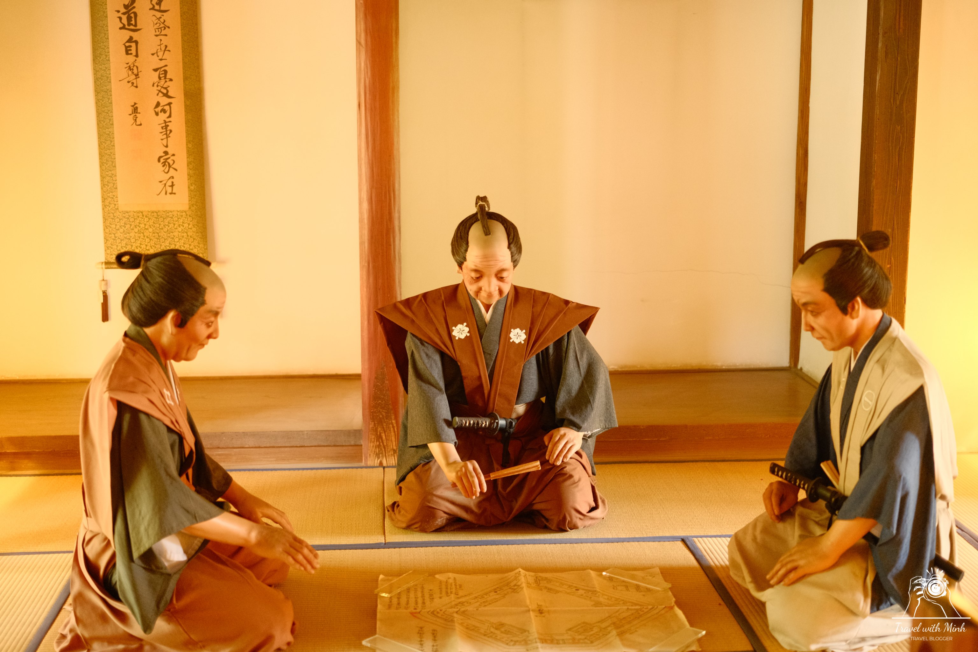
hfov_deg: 39.6
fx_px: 1358
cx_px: 489
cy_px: 326
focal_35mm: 50
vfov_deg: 27.0
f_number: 1.4
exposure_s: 1/100
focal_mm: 33
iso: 2500
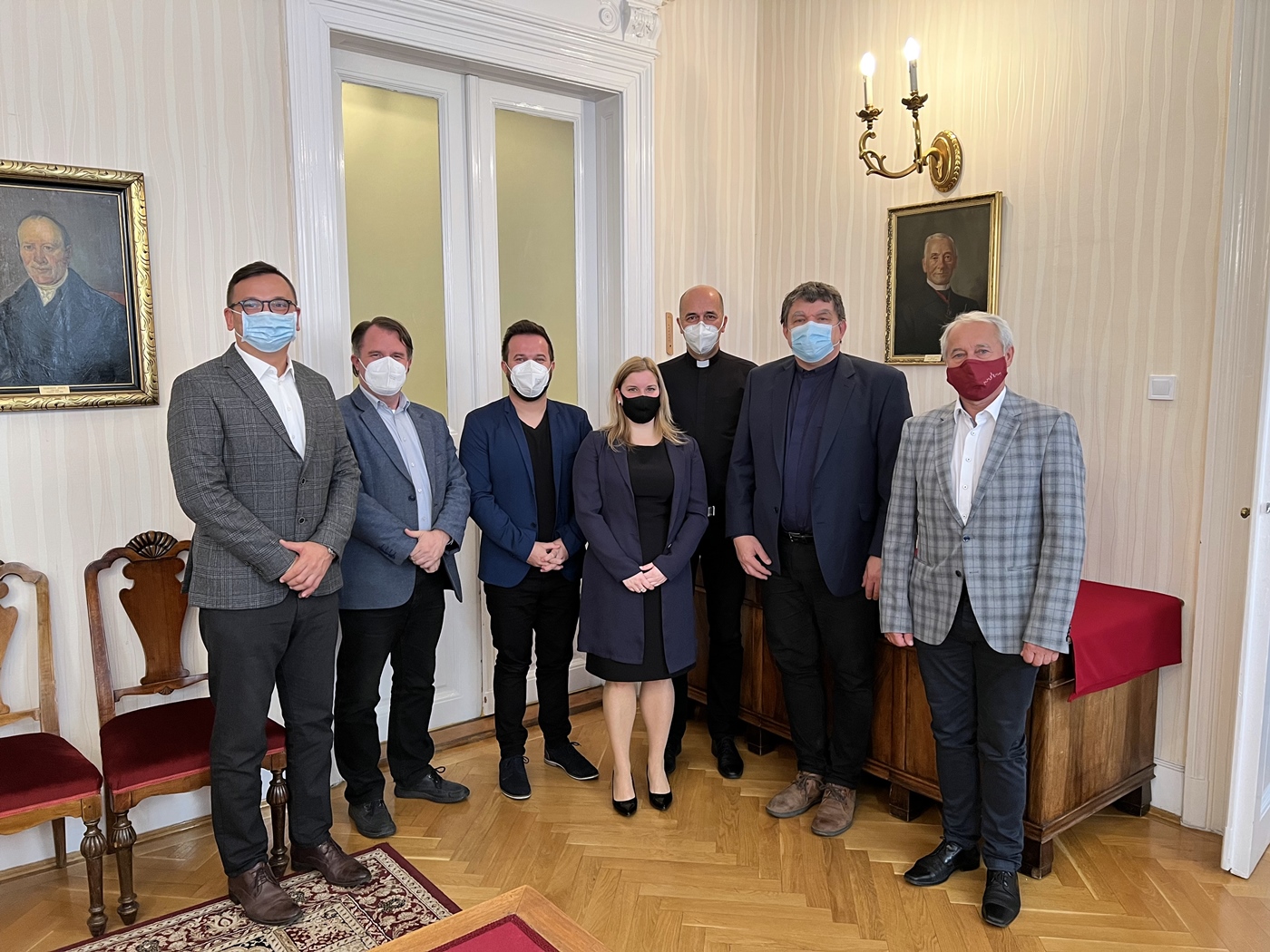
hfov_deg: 67.3
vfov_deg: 53.1
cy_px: 476
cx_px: 635
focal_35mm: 26
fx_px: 954
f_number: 1.5
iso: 125
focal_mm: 5.7
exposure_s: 1/50
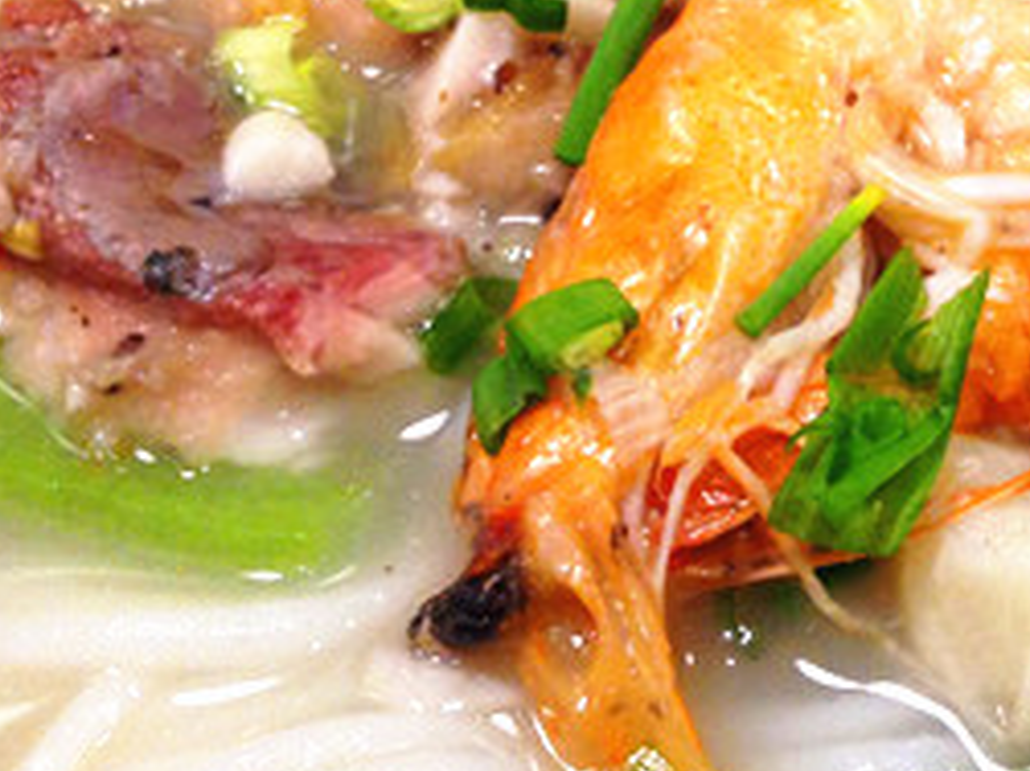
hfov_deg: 23.5
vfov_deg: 18.1
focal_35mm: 79
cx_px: 1079
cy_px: -21
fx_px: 2350
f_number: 2.4
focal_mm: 4.12
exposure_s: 1/20
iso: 160
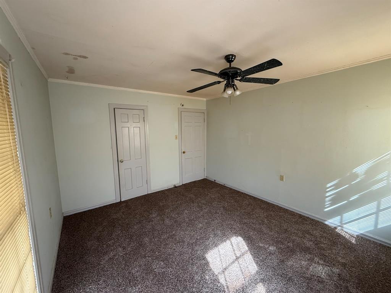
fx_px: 158
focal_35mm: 14
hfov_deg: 102.1
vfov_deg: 85.7
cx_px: 196
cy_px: 146
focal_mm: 2.22
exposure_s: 1/99
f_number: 2.2
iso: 200
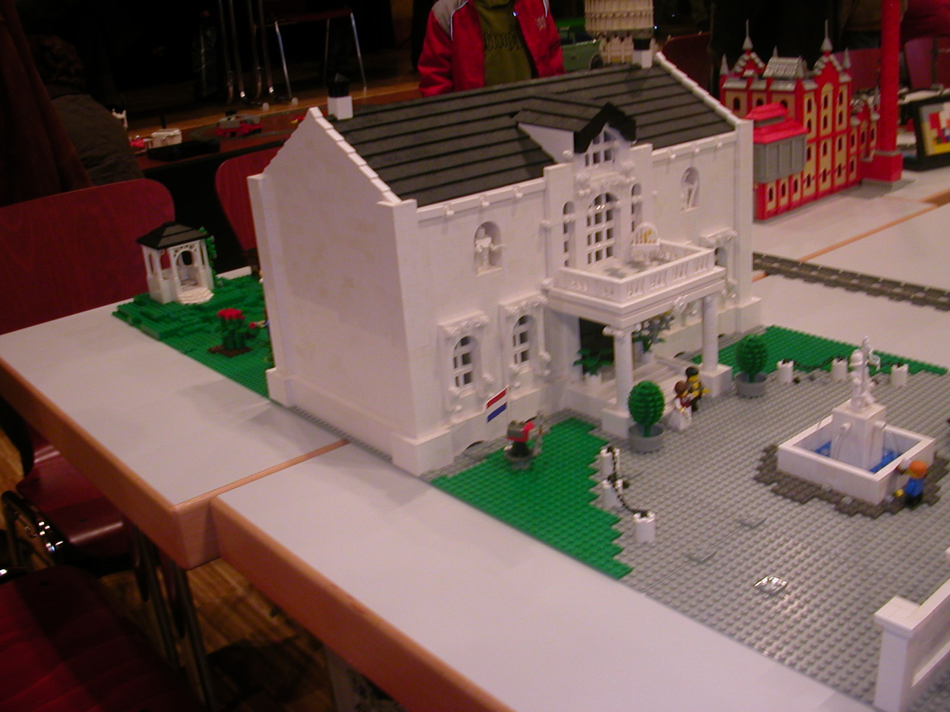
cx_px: 475
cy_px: 356
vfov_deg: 38.7
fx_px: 1015
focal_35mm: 37
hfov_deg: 50.1
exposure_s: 1/30
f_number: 2.7
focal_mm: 5.6
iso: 100
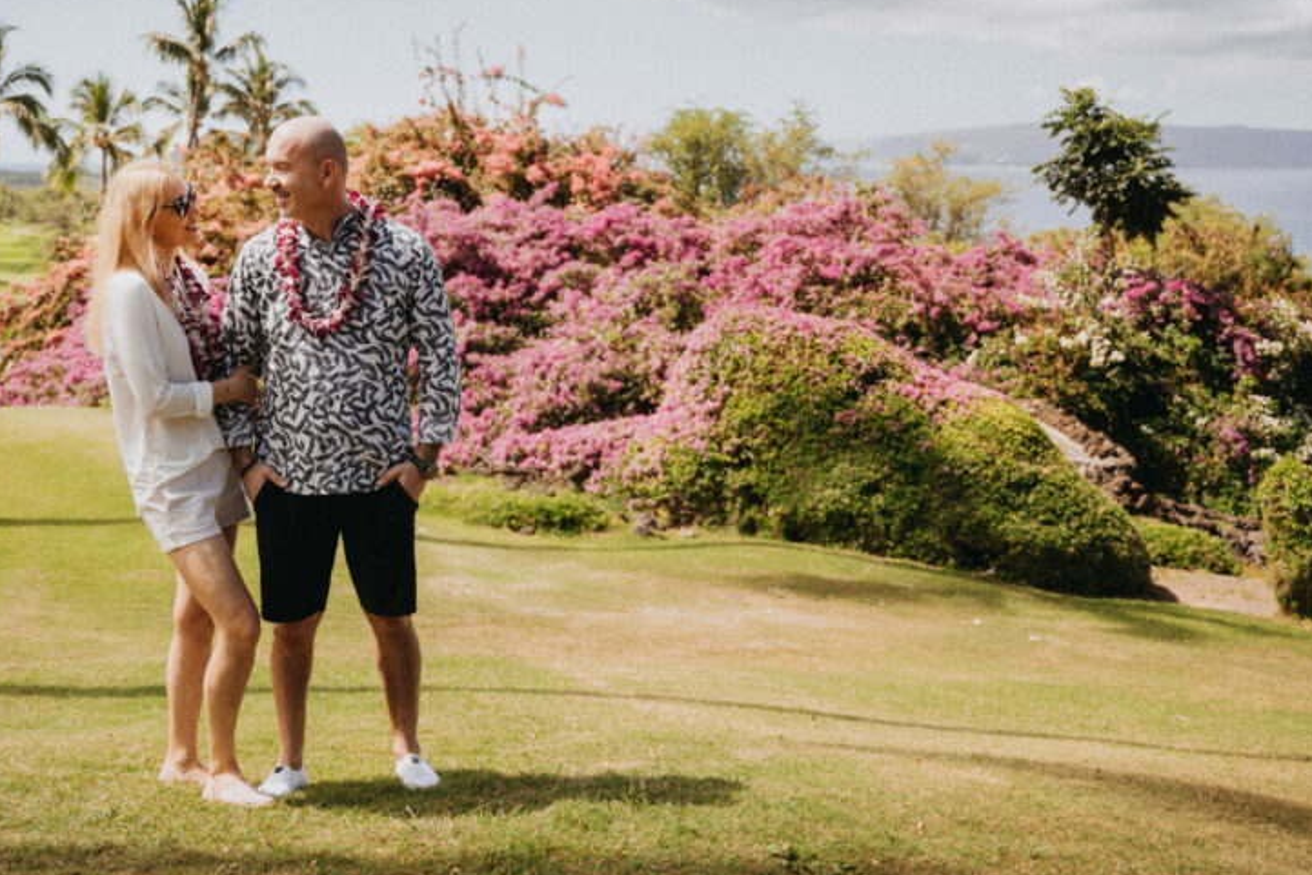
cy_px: 376
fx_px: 1650
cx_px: 477
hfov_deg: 43.0
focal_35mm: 45
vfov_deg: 29.7
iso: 100
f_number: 2.8
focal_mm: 31.9
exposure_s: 1/1000
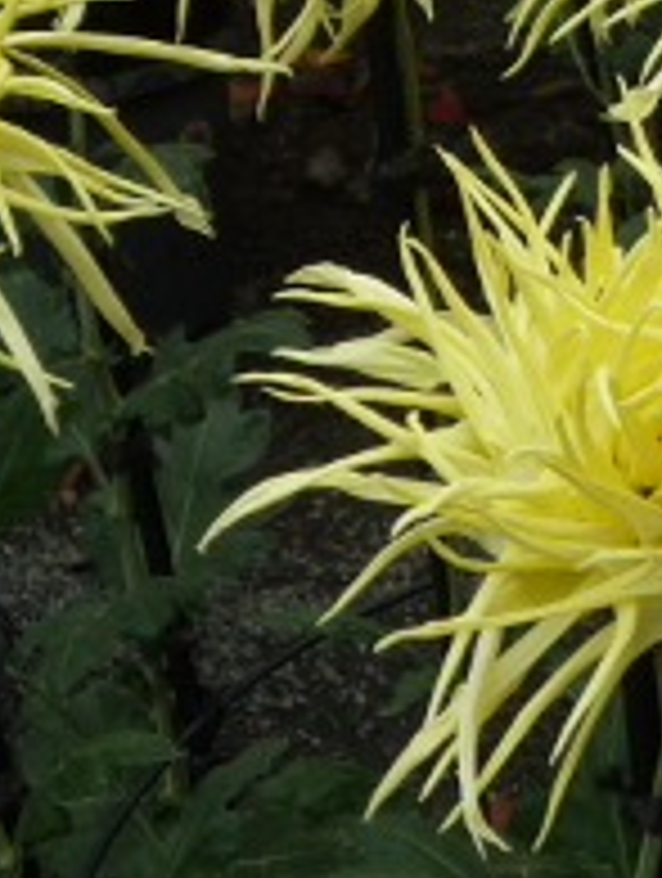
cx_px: 910
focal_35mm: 171
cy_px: 81
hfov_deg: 8.6
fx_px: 4346
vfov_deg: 11.5
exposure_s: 1/100
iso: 100
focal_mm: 9.3
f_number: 4.3
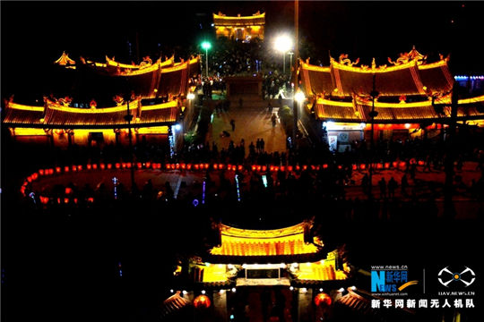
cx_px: 242
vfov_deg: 29.9
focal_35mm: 45
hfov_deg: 43.6
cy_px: 161
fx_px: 605
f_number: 4.2
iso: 6400
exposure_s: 1/200
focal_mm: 30
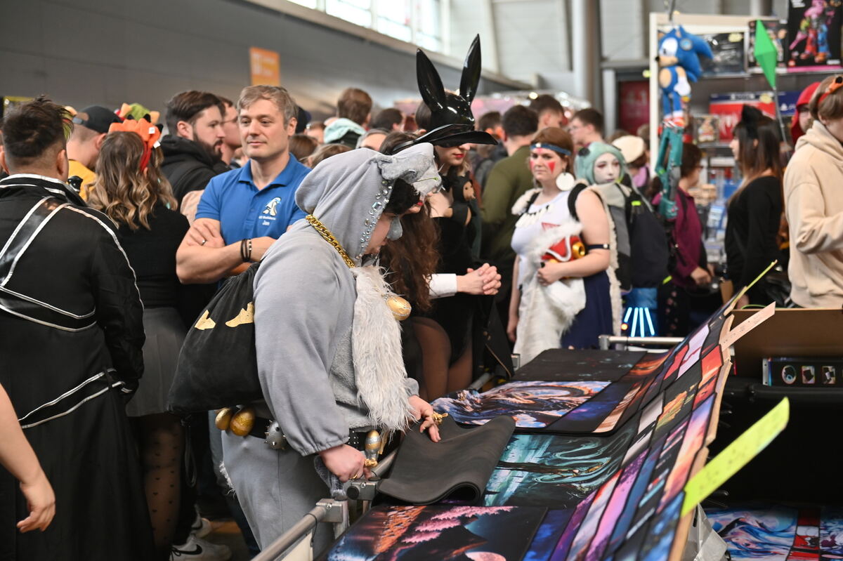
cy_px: 280
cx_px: 422
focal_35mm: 56
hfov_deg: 35.7
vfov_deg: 24.2
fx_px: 1311
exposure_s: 1/125
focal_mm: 56
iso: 800
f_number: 3.2
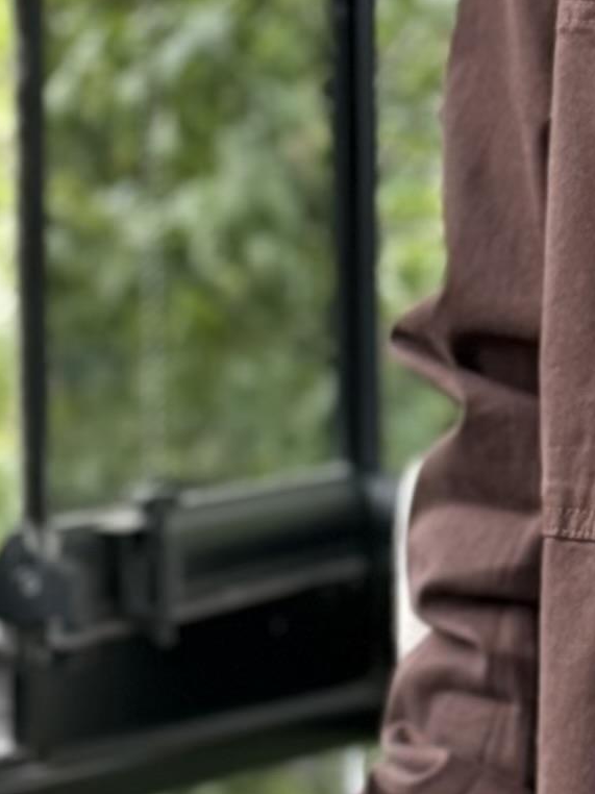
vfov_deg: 7.8
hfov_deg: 5.7
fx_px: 5824
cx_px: 1156
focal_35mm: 254
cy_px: 529
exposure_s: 1/363
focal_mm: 6.76
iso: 64
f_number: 1.78
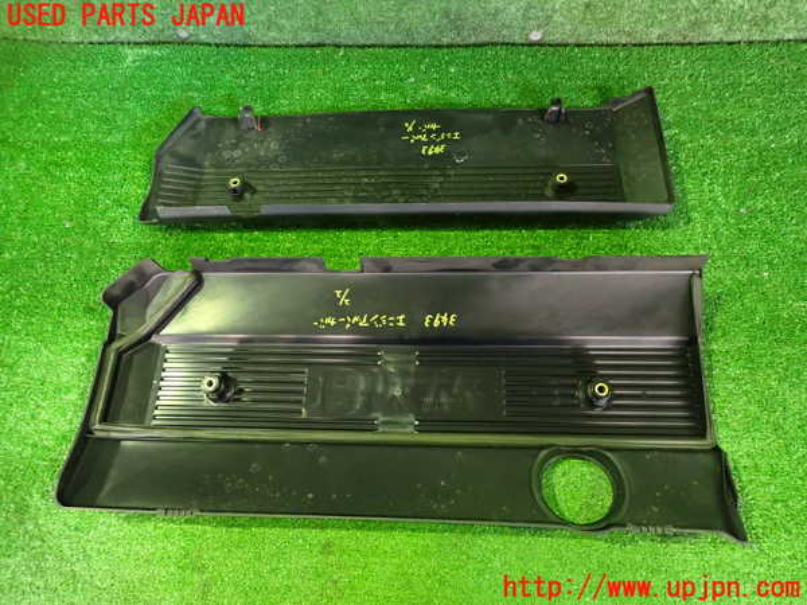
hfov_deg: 69.4
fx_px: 583
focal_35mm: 25
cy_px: 302
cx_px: 404
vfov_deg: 54.9
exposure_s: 1/25
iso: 1000
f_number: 2
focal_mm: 4.5
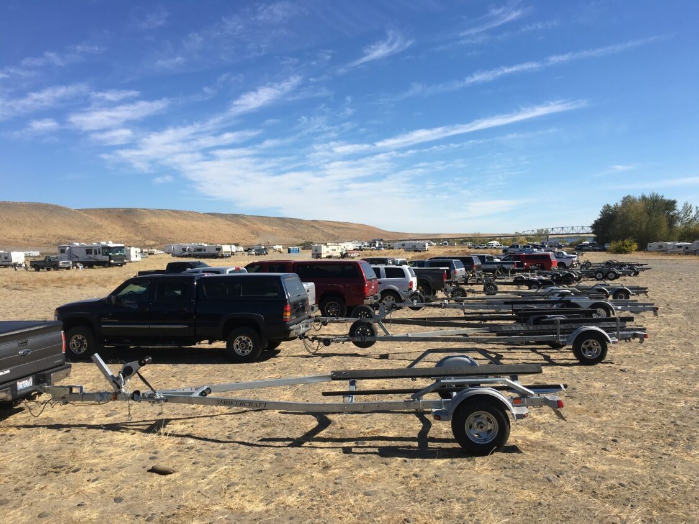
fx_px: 585
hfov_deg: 61.7
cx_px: 350
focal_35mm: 29
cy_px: 262
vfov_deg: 48.2
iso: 25
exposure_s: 1/1876
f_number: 2.2
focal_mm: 4.15
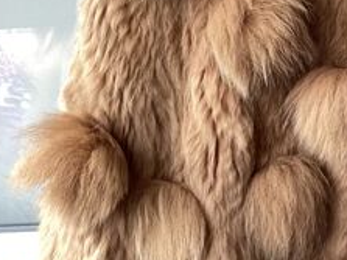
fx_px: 892
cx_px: 325
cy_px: 101
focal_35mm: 89
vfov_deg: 16.6
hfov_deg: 21.4
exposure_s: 1/60
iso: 50
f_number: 2.4
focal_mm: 3.3
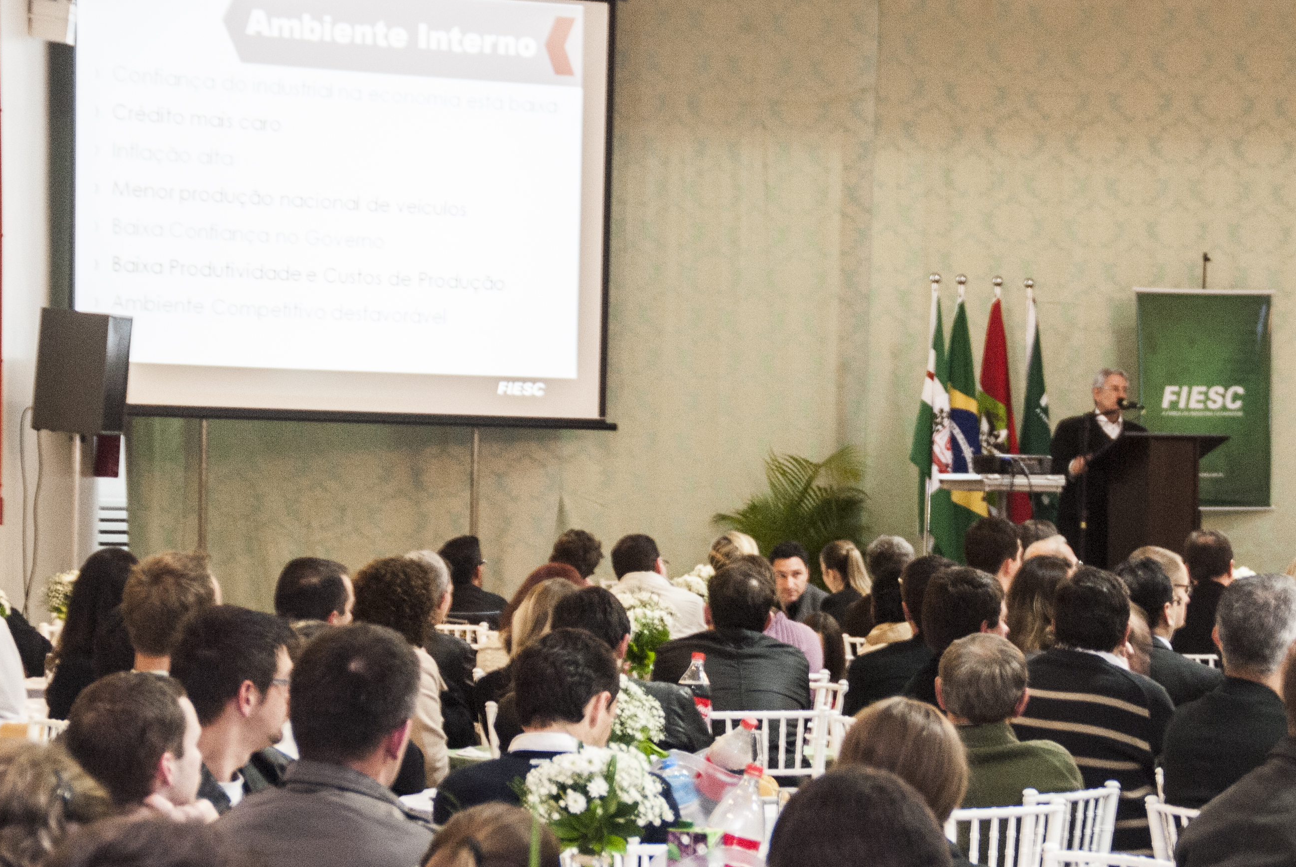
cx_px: 778
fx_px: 4830
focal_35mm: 134
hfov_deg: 15.3
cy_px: 461
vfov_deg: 10.3
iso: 640
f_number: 5
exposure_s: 1/10
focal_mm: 60
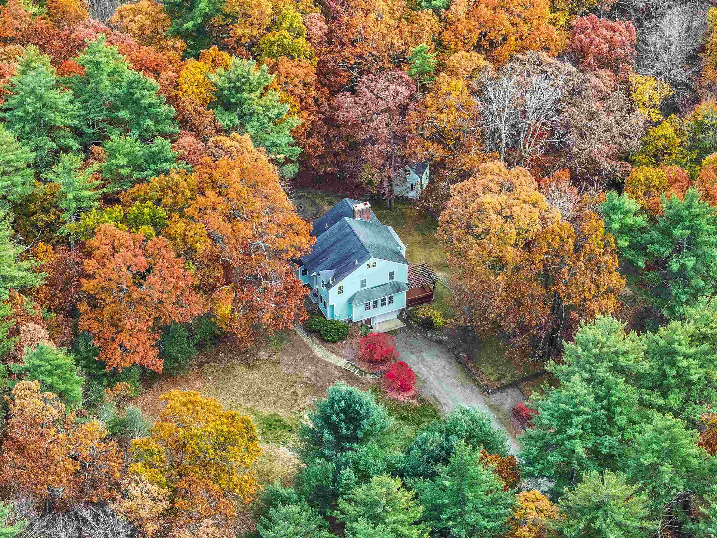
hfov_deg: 11.9
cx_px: 358
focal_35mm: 166
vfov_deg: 8.9
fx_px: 3438
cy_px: 269
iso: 100
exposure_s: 1/80
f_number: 3.4
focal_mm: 30.71
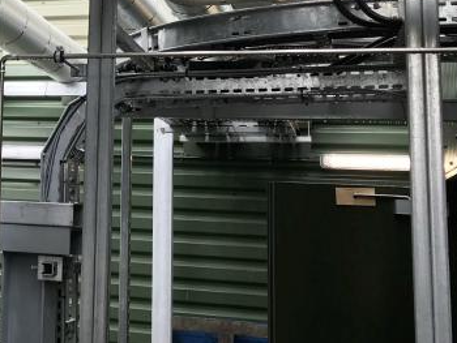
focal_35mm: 68
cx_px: -34
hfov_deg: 26.5
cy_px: 65
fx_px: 898
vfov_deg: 21.4
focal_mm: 3.99
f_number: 1.8
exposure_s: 1/176
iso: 20
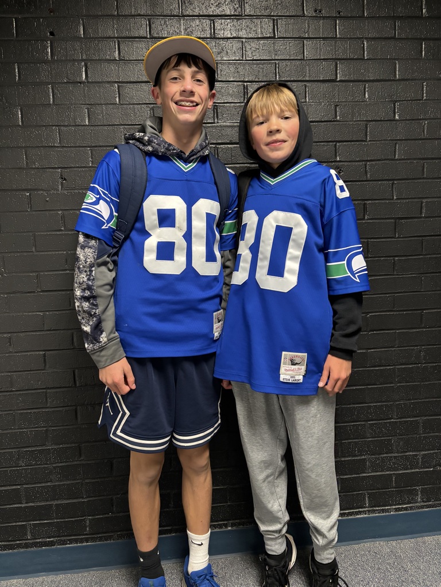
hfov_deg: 53.1
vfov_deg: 67.3
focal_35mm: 26
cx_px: 220
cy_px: 294
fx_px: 442
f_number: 1.6
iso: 400
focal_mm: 5.96
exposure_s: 1/60
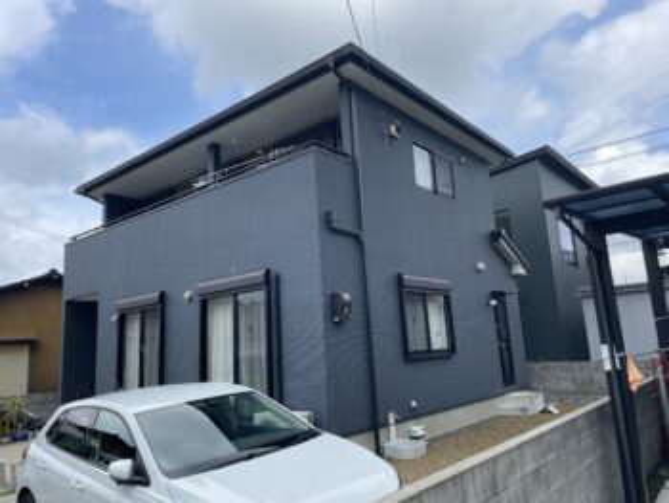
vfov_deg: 53.1
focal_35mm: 26
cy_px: 252
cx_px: 334
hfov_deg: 67.3
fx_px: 503
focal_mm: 4.2
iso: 32
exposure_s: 1/2020
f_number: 1.6
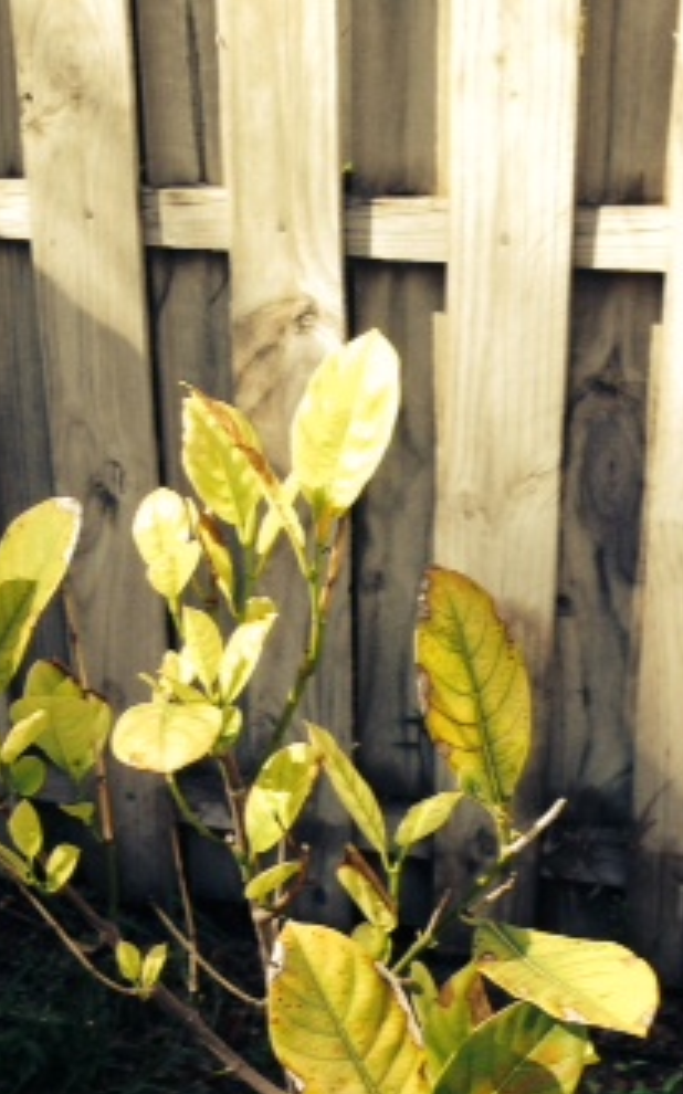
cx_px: 365
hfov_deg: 18.1
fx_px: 2146
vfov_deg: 27.2
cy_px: 1058
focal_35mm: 72
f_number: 2.4
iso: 50
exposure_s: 1/620
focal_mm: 4.28
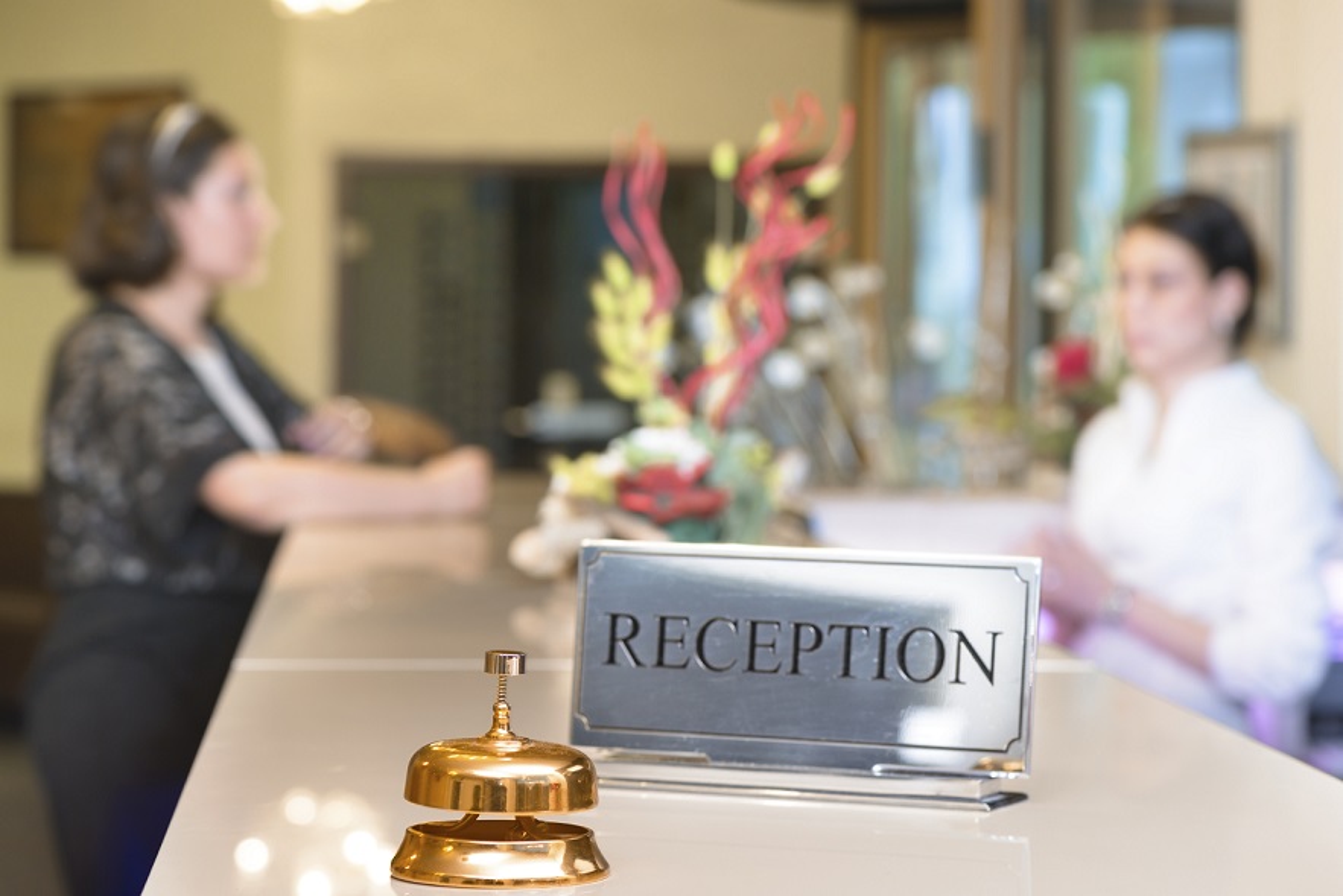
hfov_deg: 19.5
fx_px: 3917
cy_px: 448
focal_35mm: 105
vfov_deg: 13.0
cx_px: 672
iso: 200
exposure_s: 1/2
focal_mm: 105
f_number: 8
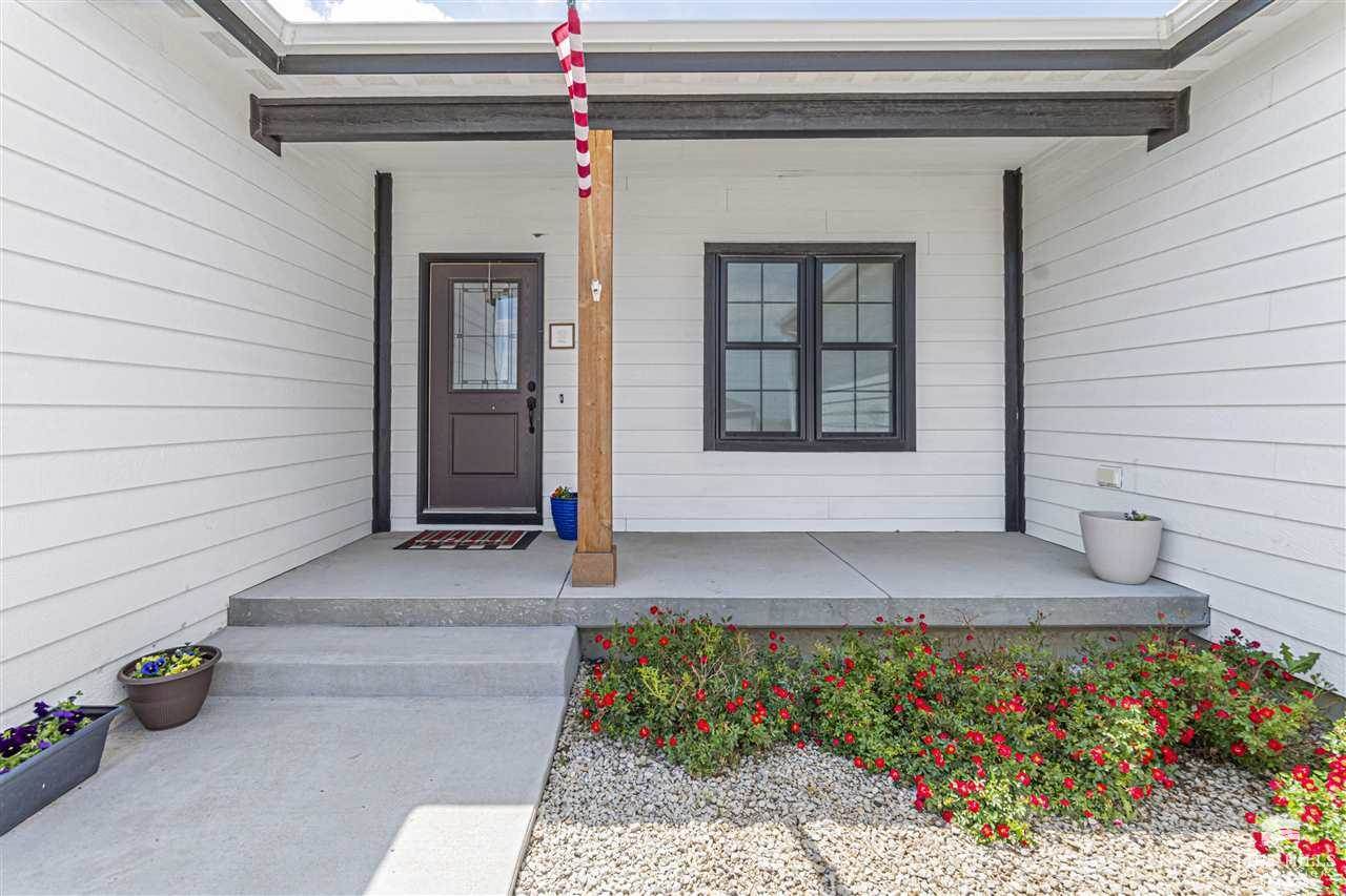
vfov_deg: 77.3
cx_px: 673
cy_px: 448
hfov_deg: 100.4
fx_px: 561
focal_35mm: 15
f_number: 10
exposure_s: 1/160
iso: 125
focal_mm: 10
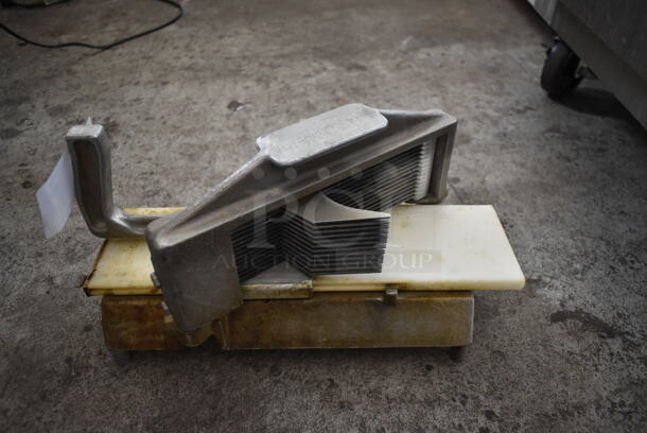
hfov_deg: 67.3
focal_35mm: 27
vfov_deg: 48.0
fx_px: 486
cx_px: 324
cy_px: 216
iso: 1100
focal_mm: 18
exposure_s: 1/30
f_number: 3.5
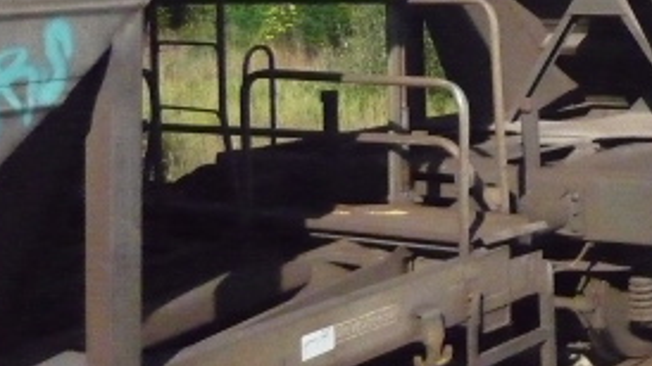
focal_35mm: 84
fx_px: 1452
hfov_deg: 23.7
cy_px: -90
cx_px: 726
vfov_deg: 13.9
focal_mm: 5.5
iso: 1600
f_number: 8
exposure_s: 1/2000
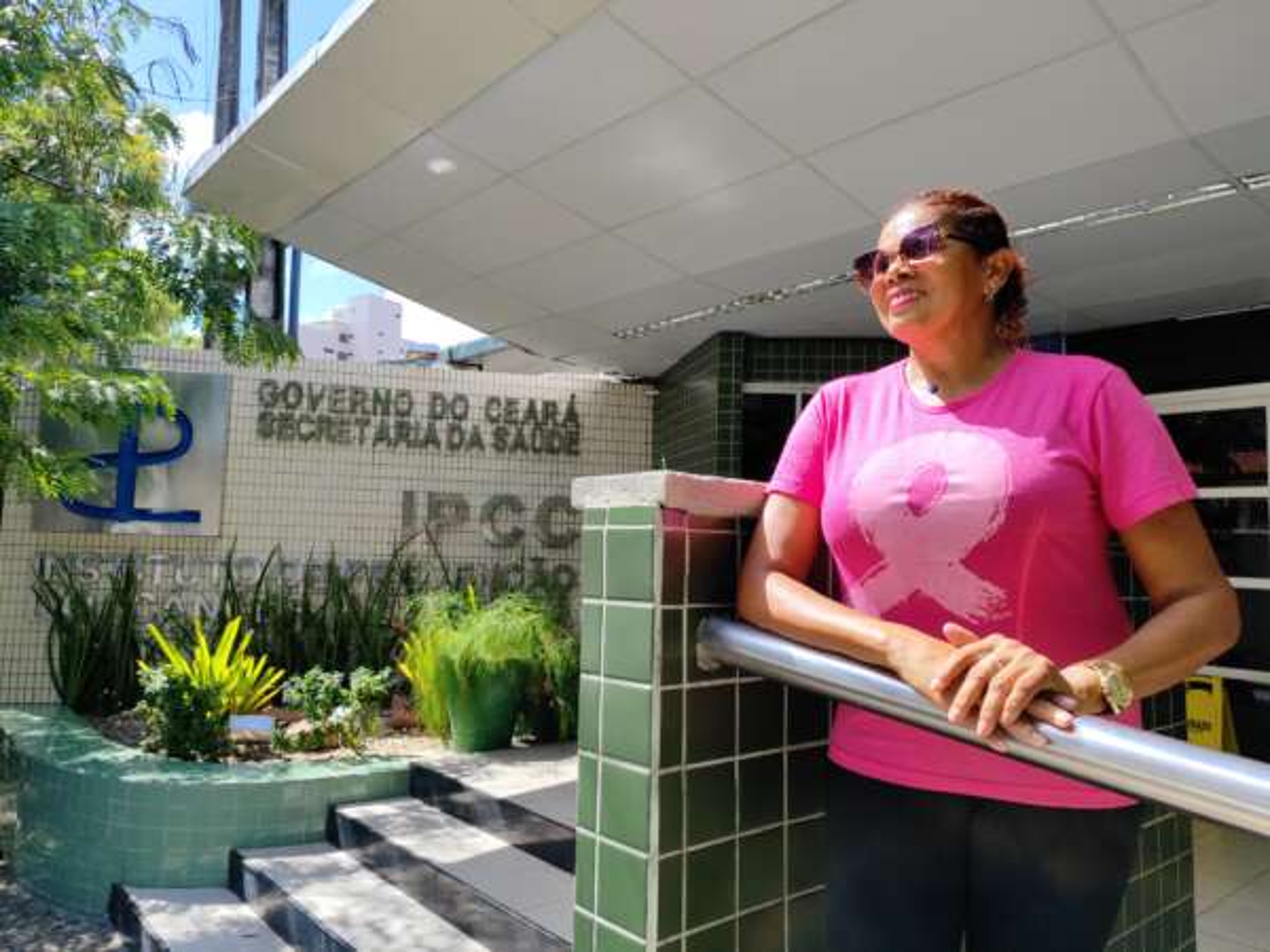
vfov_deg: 56.8
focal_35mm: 24
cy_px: 476
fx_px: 881
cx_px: 635
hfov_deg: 71.6
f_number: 1.89
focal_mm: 5.89
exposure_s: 1/505
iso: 50
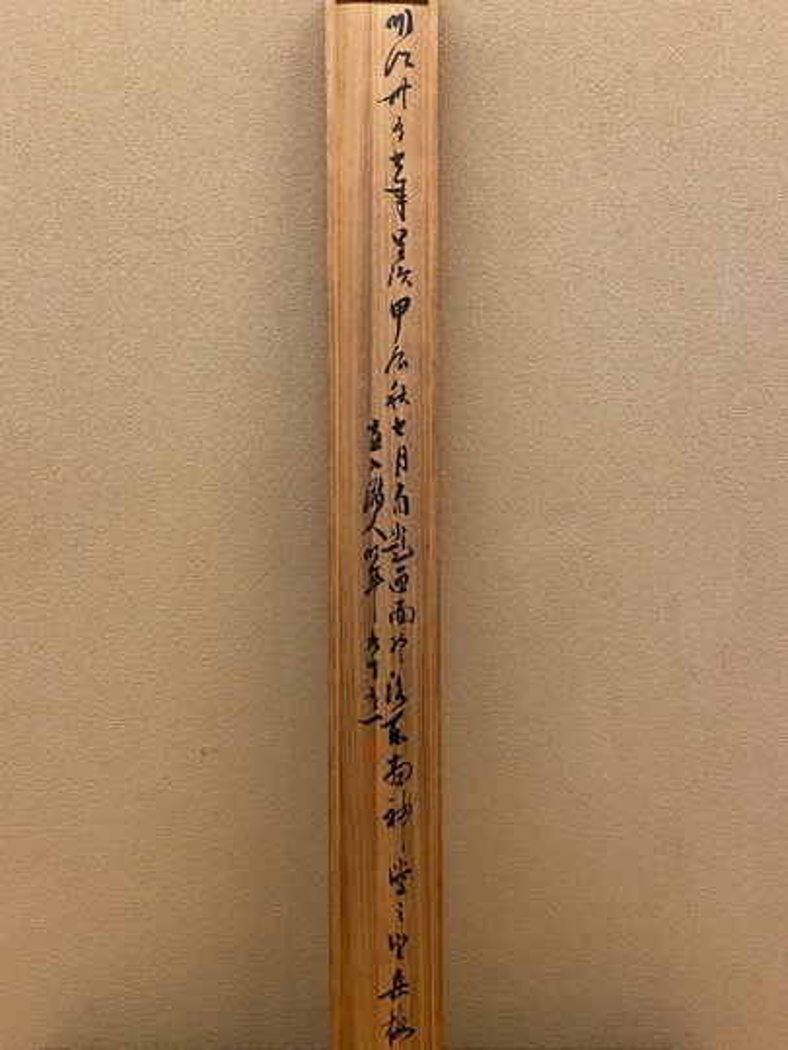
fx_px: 789
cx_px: 394
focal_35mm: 26
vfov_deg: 67.3
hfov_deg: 53.1
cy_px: 525
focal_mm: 4.25
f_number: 1.8
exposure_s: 1/60
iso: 160
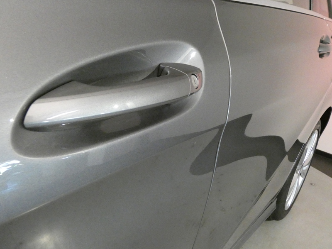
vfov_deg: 49.7
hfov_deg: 63.4
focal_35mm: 28
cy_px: 124
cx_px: 166
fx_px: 269
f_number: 3.2
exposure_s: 1/125
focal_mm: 5
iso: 2000
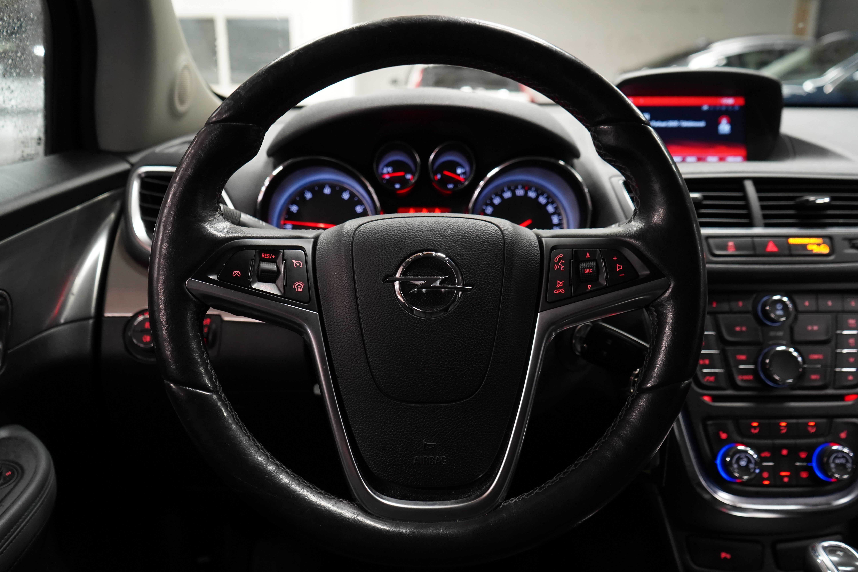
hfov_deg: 63.7
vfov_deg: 45.0
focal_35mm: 29
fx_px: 691
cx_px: 429
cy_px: 286
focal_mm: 29
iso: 3200
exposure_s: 1/20
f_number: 5
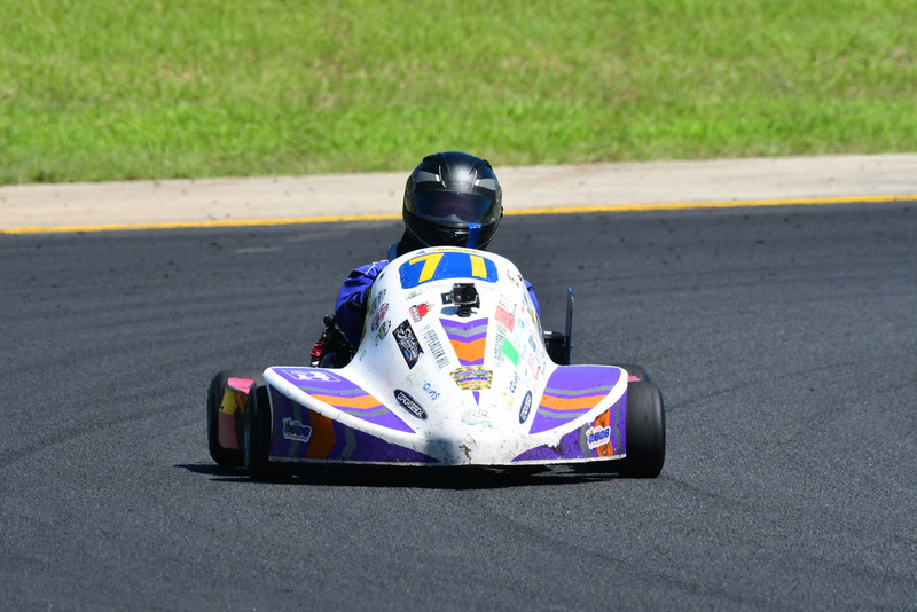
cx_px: 458
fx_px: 19110
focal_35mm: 750
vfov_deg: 1.8
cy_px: 306
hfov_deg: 2.7
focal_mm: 500
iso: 500
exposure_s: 1/640
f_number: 11
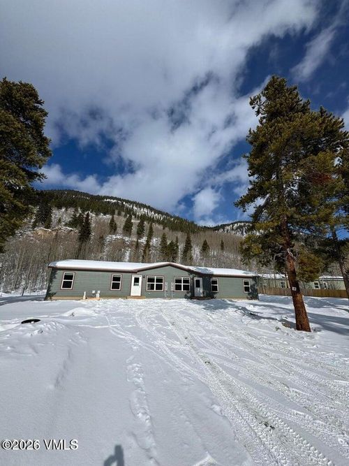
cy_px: 233
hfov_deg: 85.7
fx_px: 188
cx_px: 174
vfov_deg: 102.1
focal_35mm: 14
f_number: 2.2
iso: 32
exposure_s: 1/4630
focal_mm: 2.22
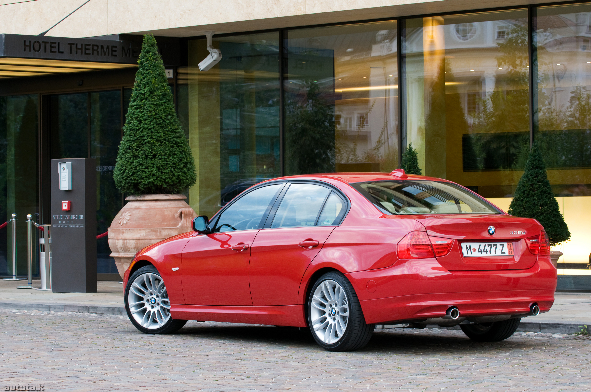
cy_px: 196
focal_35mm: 120
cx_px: 296
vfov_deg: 11.4
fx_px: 1968
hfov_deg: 17.1
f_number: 5.6
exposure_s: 1/20
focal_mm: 80
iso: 200
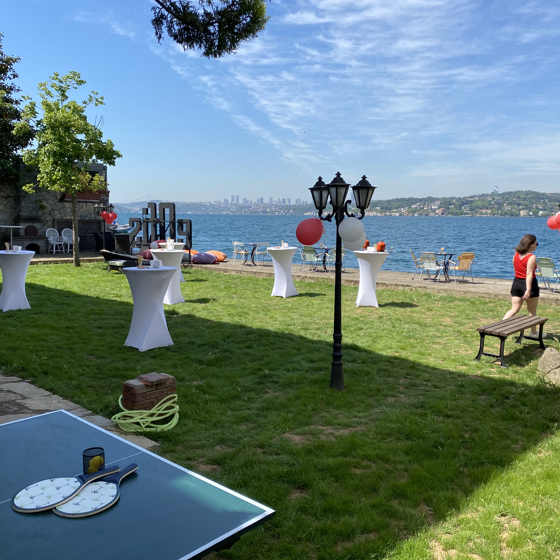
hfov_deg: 52.5
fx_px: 567
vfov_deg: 52.5
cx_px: 297
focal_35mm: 31
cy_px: 281
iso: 32
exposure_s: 1/2066
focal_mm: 4.25
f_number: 1.8
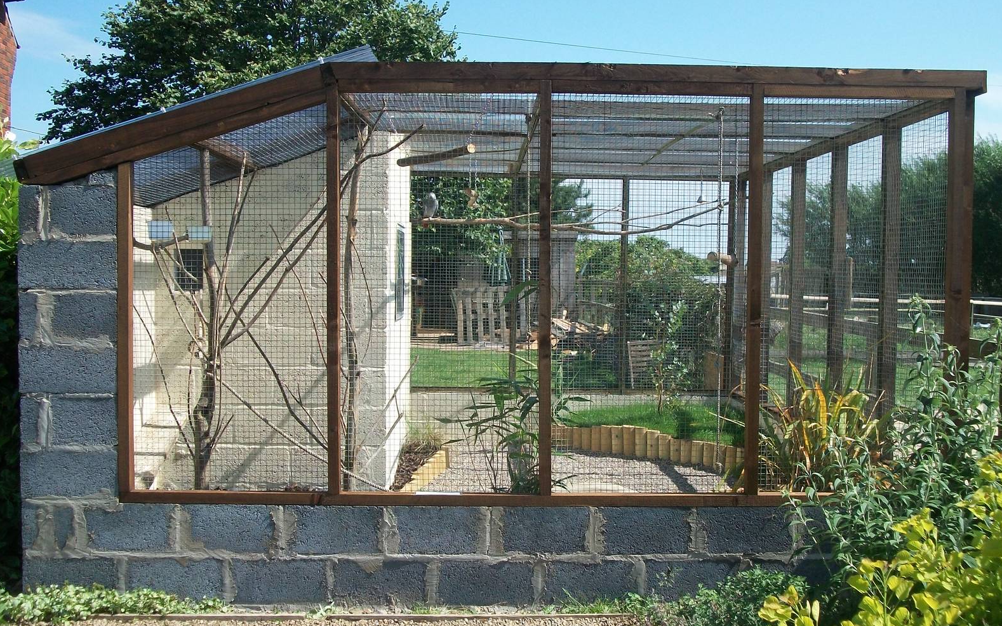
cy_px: 298
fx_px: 1174
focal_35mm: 43
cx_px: 500
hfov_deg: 46.2
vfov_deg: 29.9
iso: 80
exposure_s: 1/800
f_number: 3.2
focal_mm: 7.1
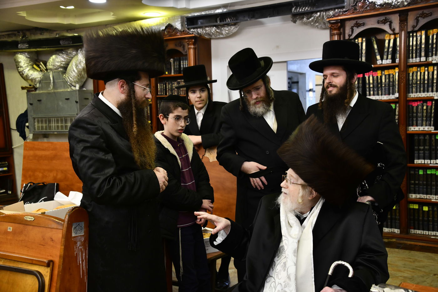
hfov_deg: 44.5
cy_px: 146
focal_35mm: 44
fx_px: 535
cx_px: 219
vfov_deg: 30.5
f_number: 5.6
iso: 1000
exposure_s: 1/125
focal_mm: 44
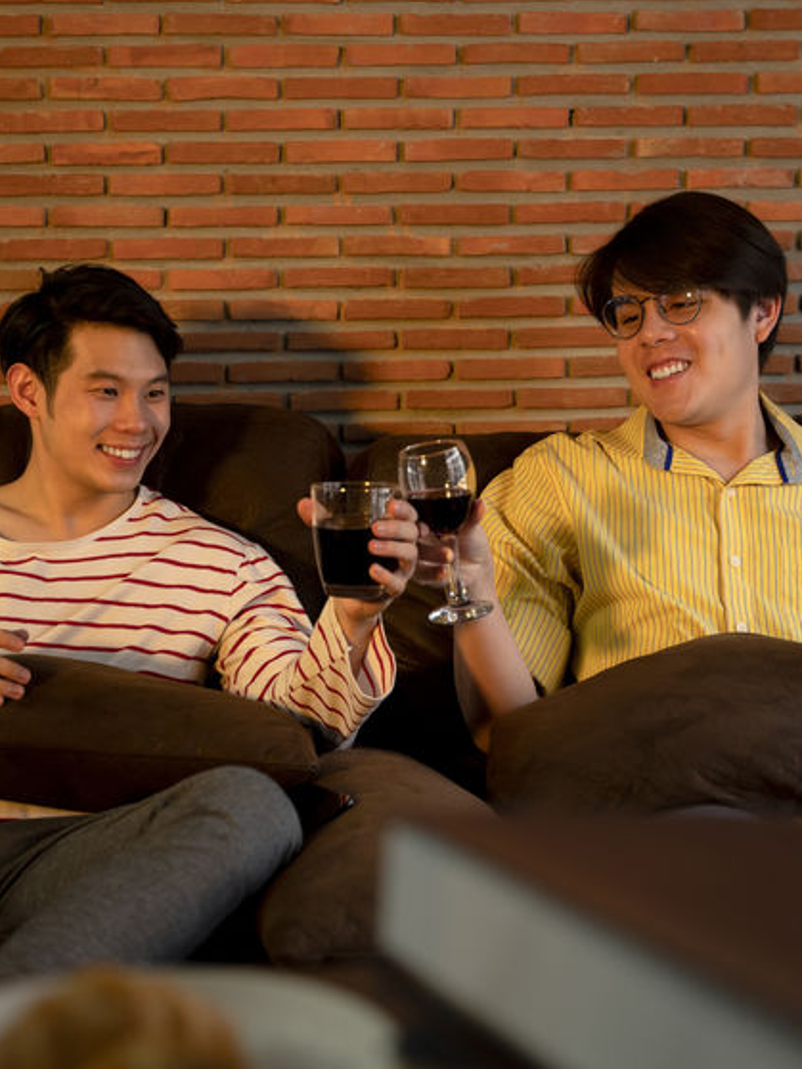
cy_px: 538
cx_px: 317
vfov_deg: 27.4
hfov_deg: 20.7
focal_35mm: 71
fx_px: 2195
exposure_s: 1/80
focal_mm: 48.7
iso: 500
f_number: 2.8
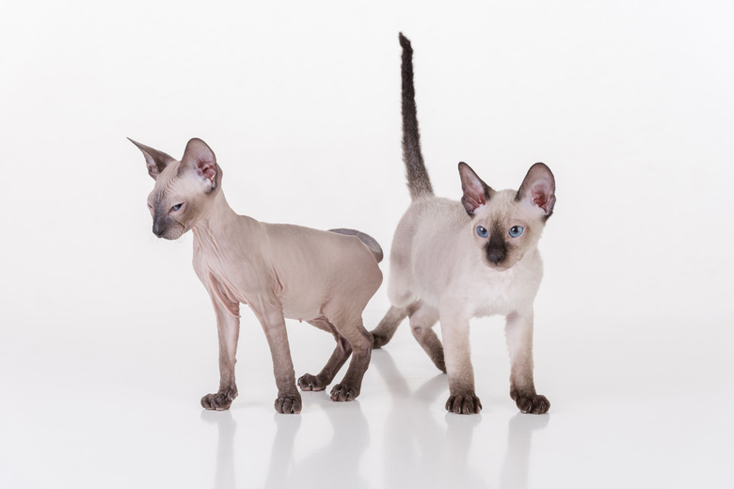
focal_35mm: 160
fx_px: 3262
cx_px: 367
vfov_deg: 8.6
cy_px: 244
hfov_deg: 12.8
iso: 100
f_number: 9
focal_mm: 160
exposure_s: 1/125
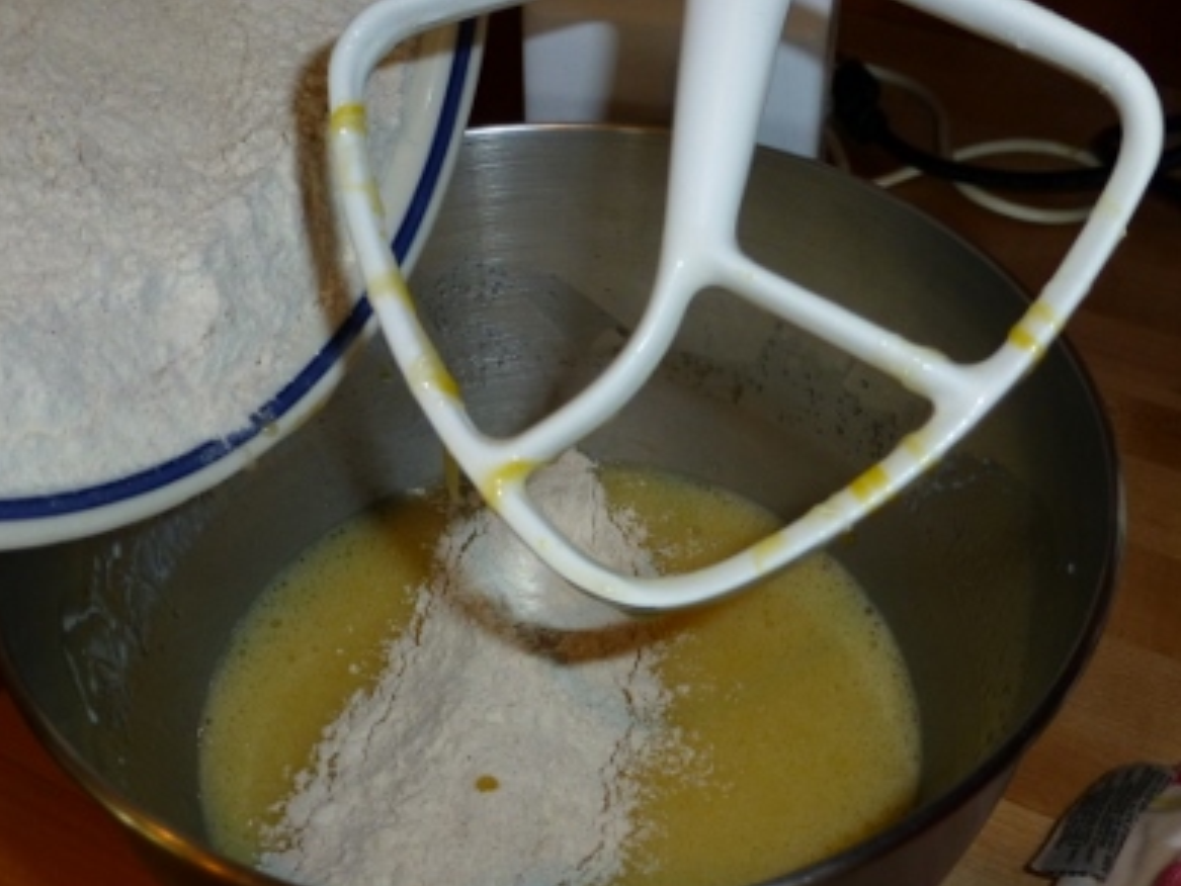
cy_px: 543
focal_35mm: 37
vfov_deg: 38.5
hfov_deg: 50.1
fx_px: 1263
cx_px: 568
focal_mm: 5.4
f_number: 3.6
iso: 250
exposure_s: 1/60
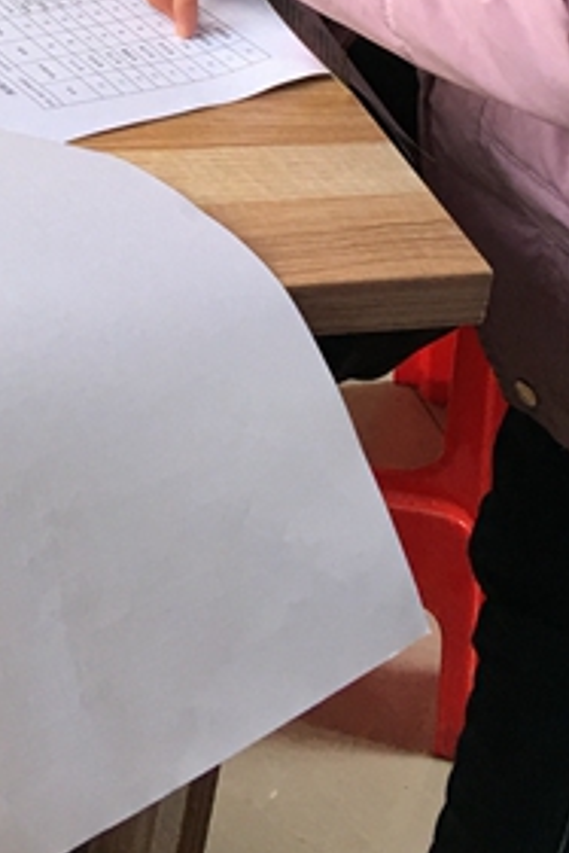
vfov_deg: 16.9
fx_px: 2723
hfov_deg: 11.6
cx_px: -161
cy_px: -203
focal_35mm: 115
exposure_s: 1/33
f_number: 2.2
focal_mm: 4.15
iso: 32
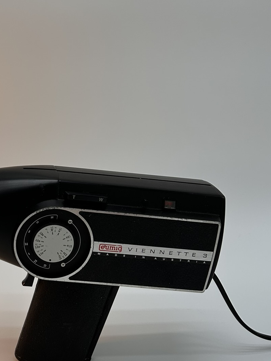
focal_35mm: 50
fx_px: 522
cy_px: 167
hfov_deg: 28.0
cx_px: 26
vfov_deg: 38.2
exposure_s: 1/846
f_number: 1.5
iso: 50
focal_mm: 5.7
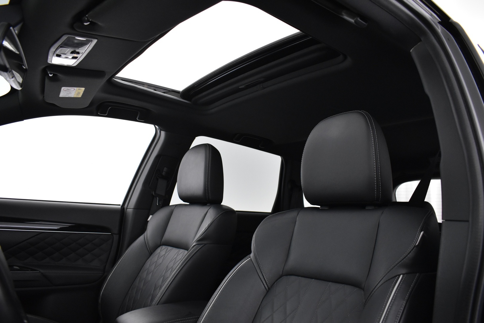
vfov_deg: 47.9
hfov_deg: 67.4
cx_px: 242
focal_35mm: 27
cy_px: 162
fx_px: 363
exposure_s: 1/30
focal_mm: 18
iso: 1800
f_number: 3.5
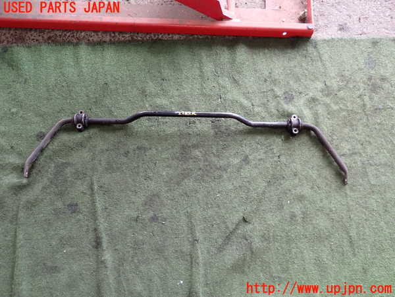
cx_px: 198
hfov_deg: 60.0
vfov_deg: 46.8
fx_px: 342
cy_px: 148
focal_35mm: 30
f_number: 2.3
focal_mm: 5.4
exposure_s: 1/50
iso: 200
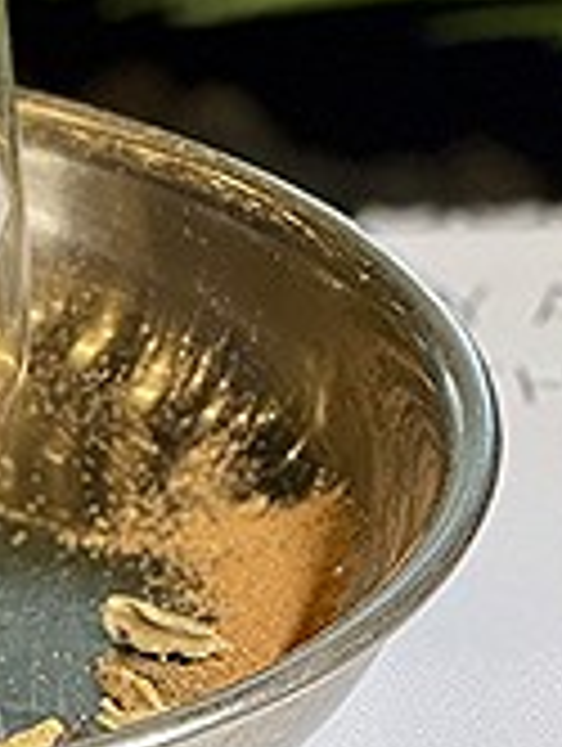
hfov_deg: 3.4
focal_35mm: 433
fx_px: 9349
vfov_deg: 4.6
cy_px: 22
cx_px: -306
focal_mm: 15.66
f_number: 2.8
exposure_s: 1/59
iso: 320
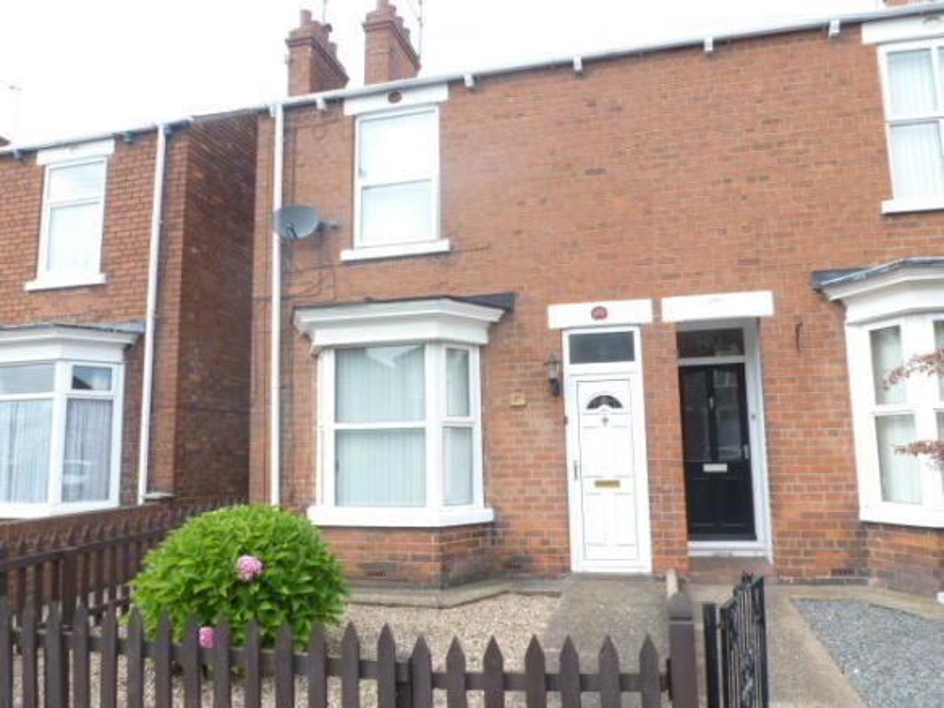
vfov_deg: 56.8
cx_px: 472
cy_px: 354
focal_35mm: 24
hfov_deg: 71.6
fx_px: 654
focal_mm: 4.3
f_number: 4
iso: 100
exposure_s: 1/160
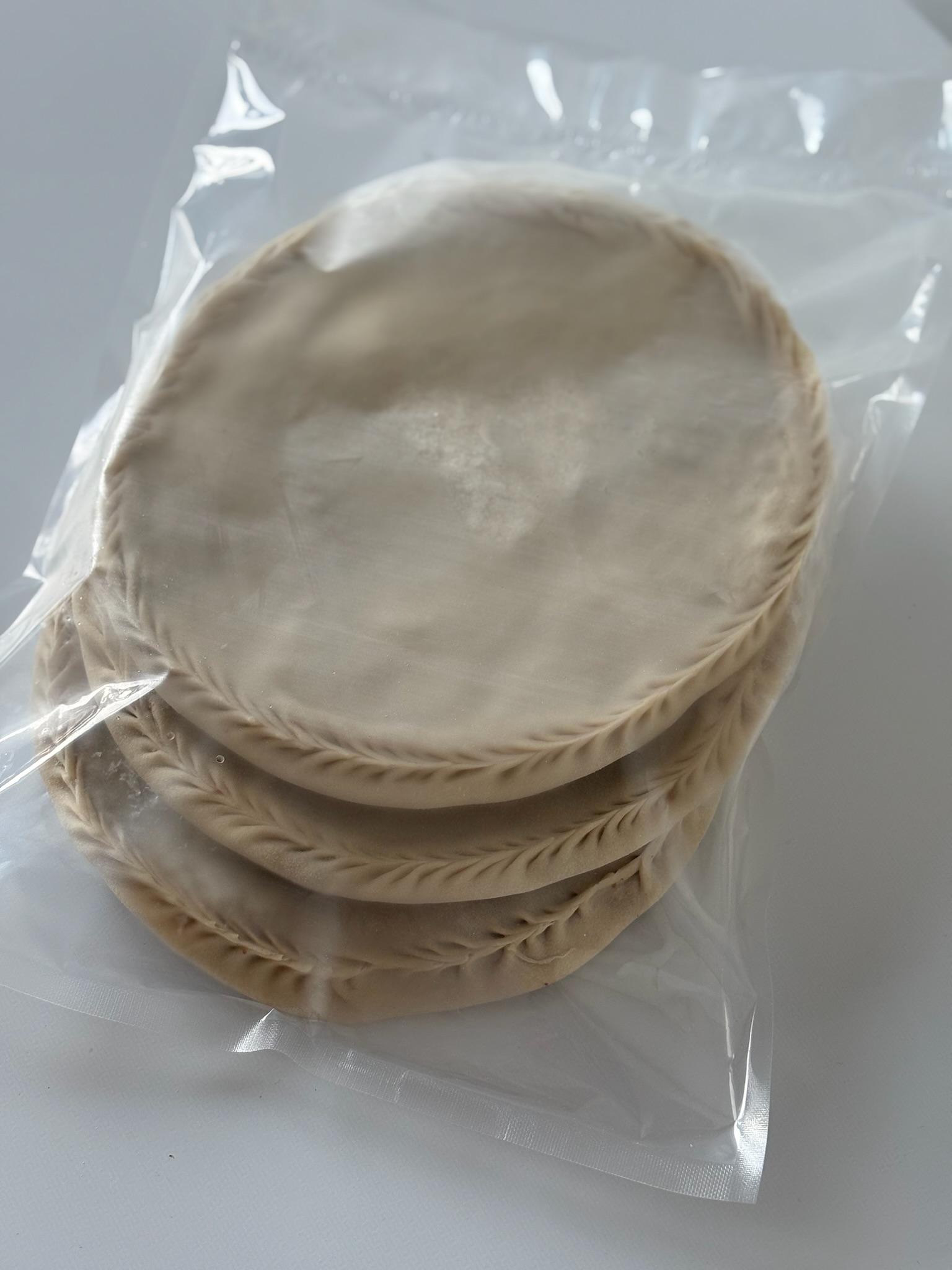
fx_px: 1907
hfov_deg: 28.0
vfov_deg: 36.8
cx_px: 476
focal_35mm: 52
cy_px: 635
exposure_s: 1/74
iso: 50
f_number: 1.6
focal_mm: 5.96
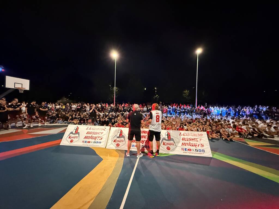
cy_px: 104
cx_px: 140
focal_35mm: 14
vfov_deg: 85.7
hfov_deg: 102.1
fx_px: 113
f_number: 2.2
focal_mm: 2.22
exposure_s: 1/33
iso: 1000
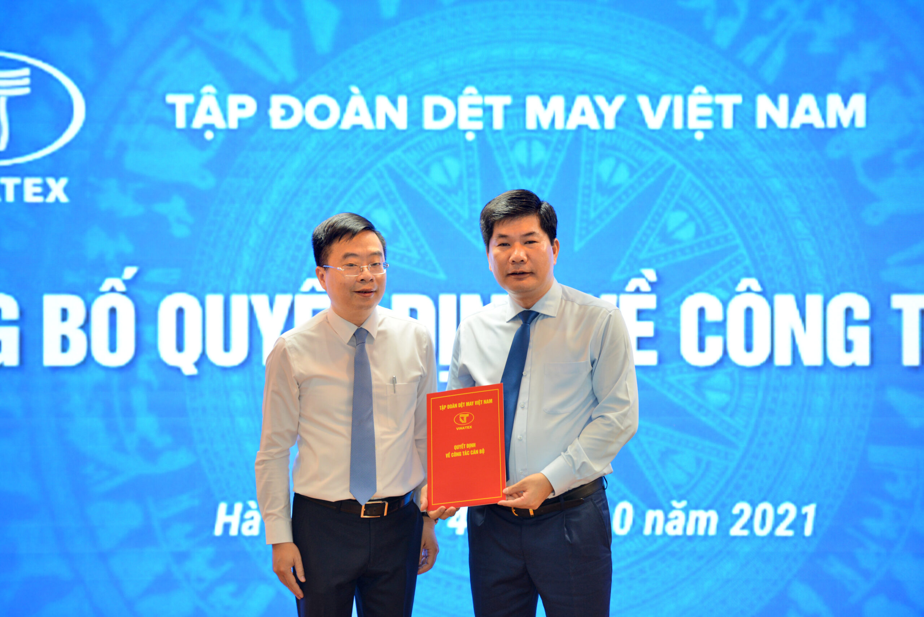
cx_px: 462
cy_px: 308
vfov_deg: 10.2
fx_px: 3466
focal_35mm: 135
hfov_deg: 15.2
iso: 640
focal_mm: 135
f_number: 2.8
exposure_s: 1/60
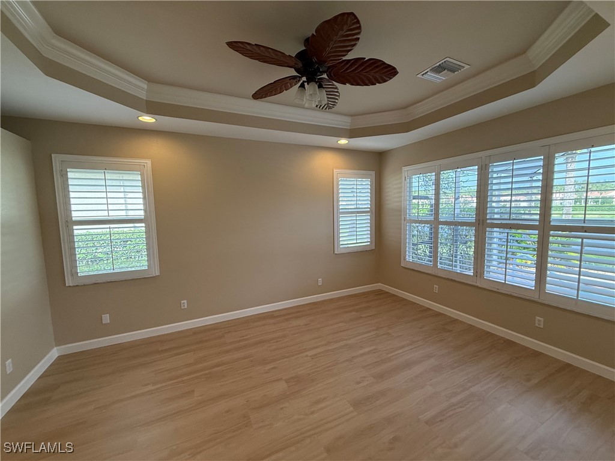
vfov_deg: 85.7
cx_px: 308
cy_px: 230
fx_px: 249
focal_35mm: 14
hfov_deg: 102.1
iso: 200
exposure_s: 1/120
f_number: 2.2
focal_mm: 2.22
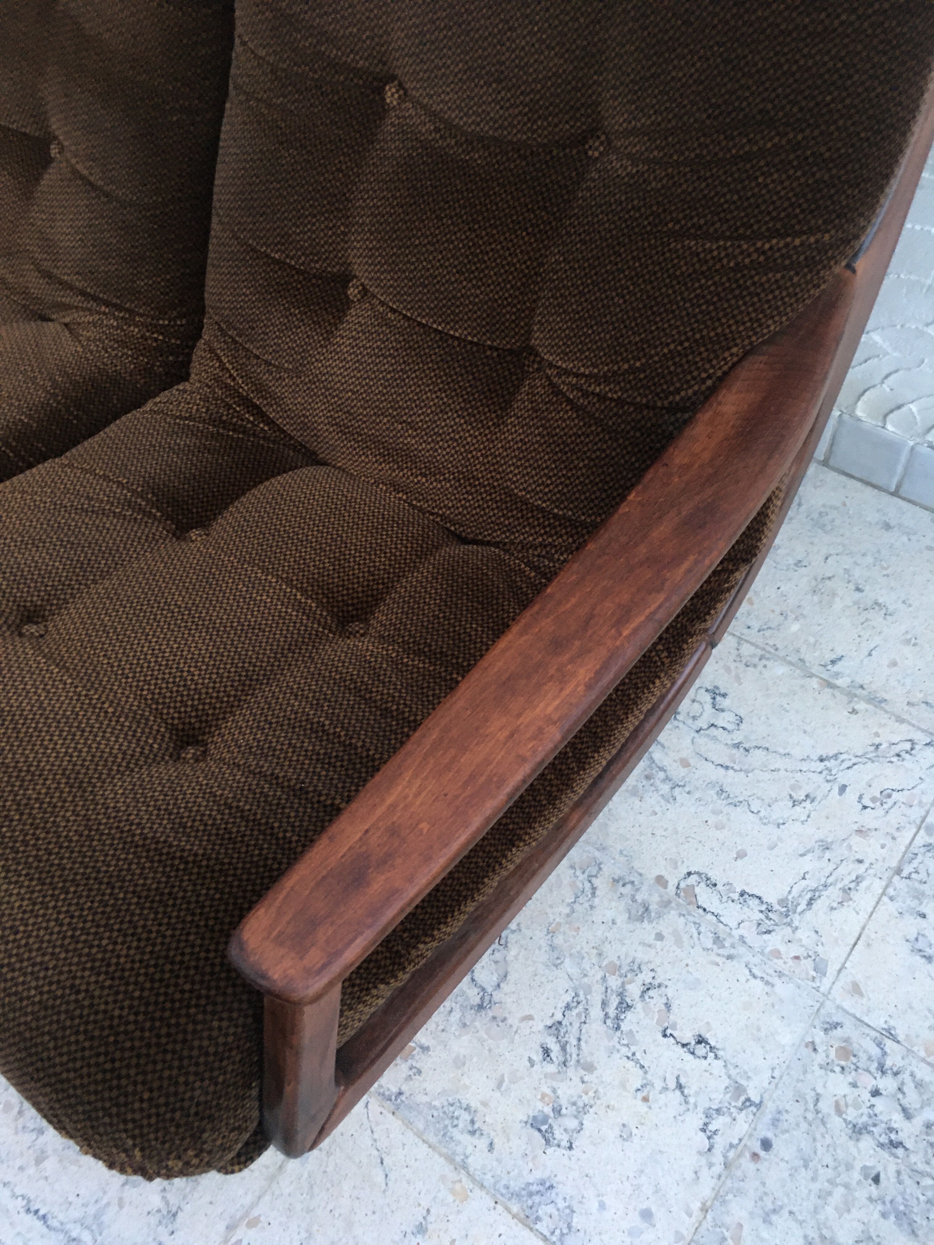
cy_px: 622
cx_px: 467
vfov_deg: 61.7
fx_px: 1043
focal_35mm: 29
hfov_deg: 48.2
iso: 200
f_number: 2.2
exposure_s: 1/33
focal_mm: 4.15
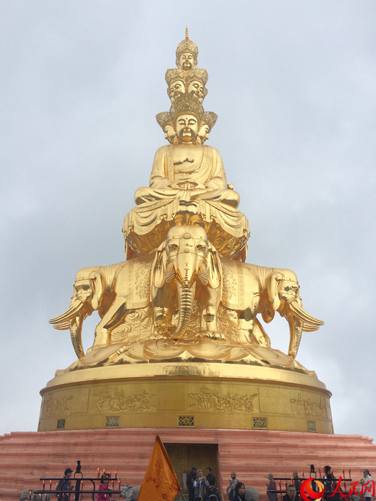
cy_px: 248
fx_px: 434
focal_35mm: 30
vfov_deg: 60.0
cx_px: 183
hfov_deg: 46.8
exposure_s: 1/2415
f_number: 2.2
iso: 32
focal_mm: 4.15
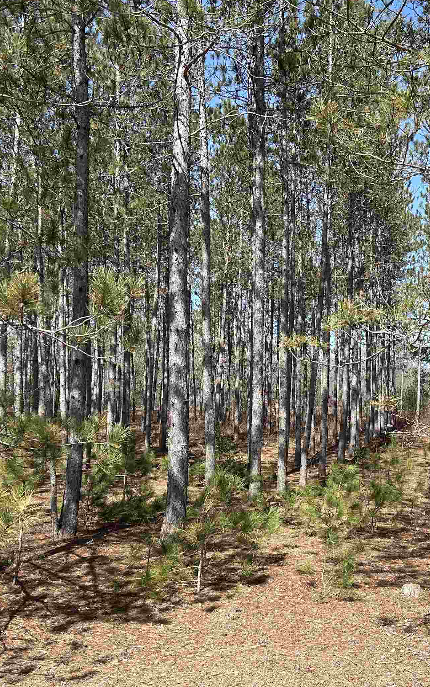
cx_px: 306
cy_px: 374
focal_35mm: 41
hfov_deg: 30.9
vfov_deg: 48.2
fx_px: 769
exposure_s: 1/1751
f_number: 1.5
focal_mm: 5.7
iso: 50
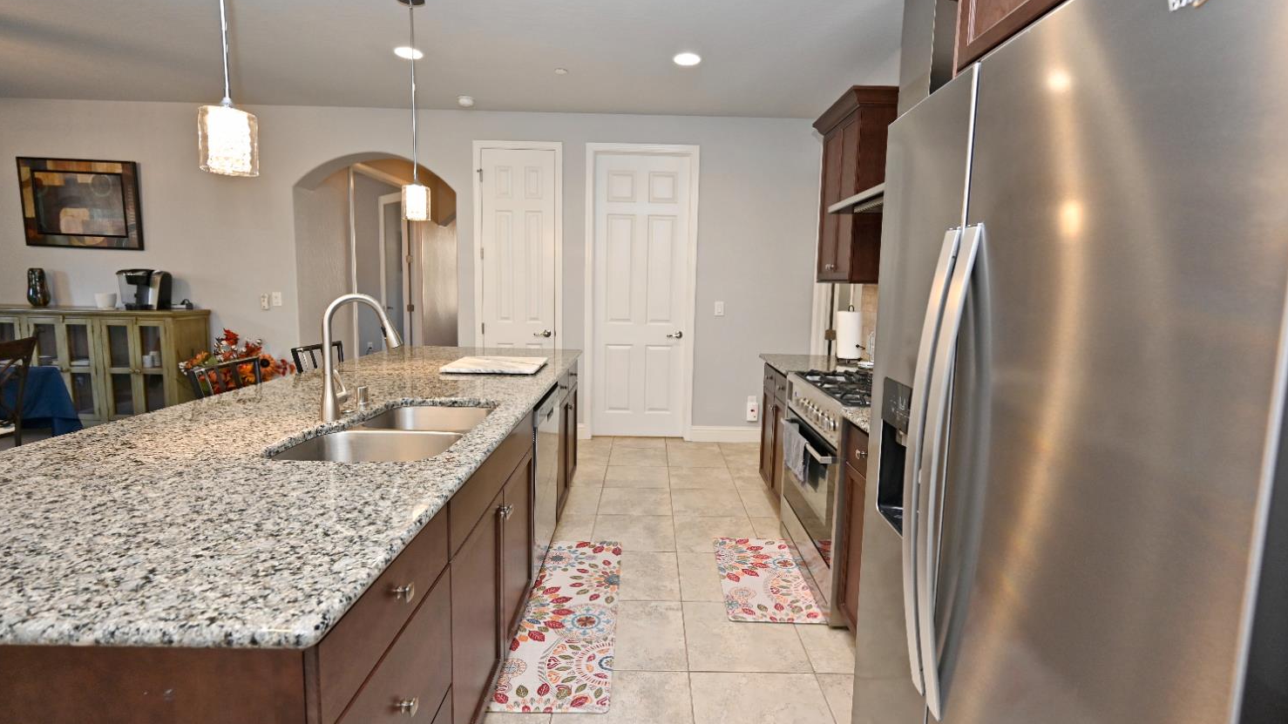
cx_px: 649
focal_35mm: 17
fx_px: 581
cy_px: 343
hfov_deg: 95.9
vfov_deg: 63.9
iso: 360
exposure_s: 1/60
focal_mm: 16
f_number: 4
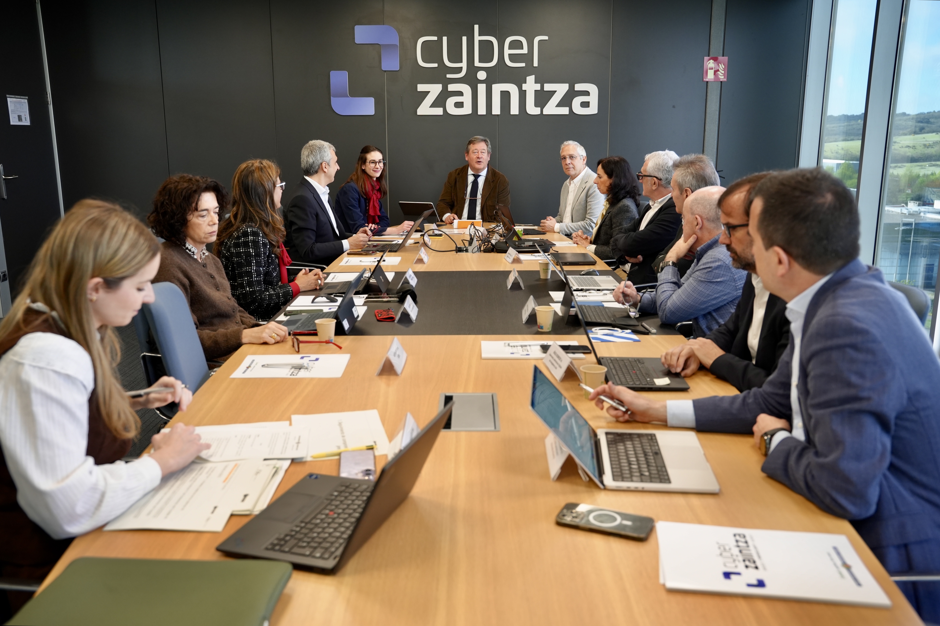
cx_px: 470
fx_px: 804
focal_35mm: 31
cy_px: 313
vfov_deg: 42.6
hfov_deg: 60.6
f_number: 4
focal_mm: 30.8
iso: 800
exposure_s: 1/160
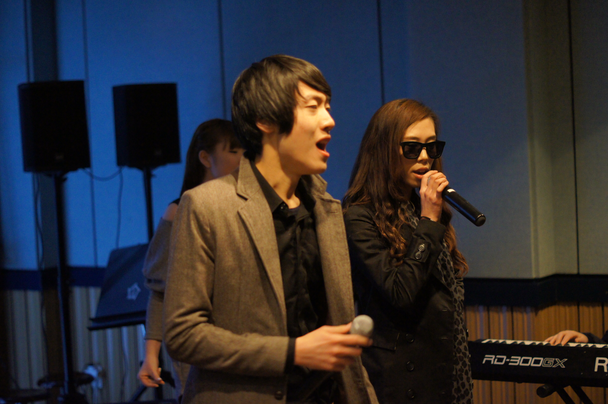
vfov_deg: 18.1
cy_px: 202
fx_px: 1265
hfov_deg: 27.0
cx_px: 304
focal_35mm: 75
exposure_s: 1/80
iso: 1600
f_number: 2
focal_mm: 50
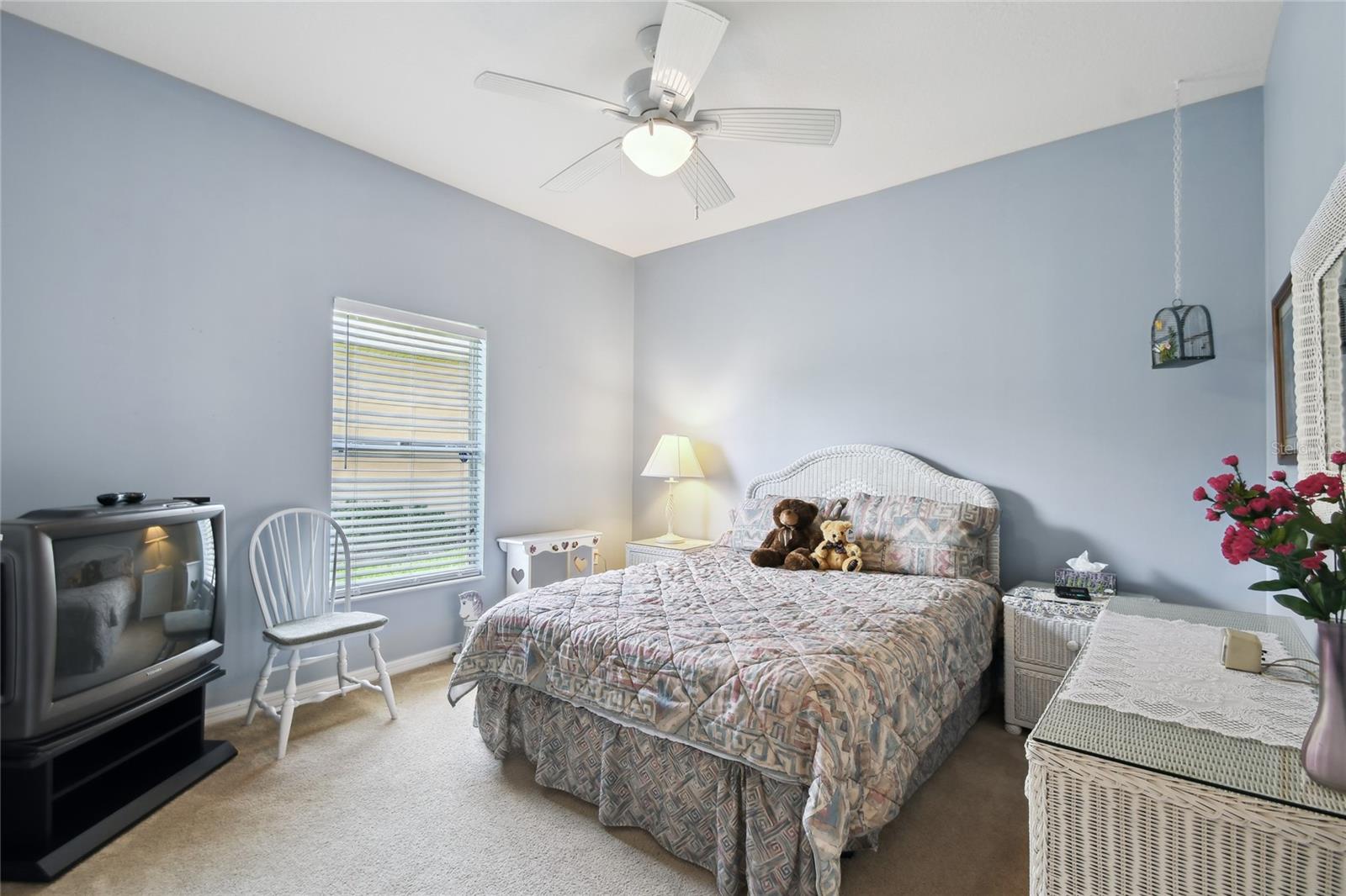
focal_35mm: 15
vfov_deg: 77.3
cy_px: 448
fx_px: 561
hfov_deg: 100.4
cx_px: 673
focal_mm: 10
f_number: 7.1
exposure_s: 1/13
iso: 100
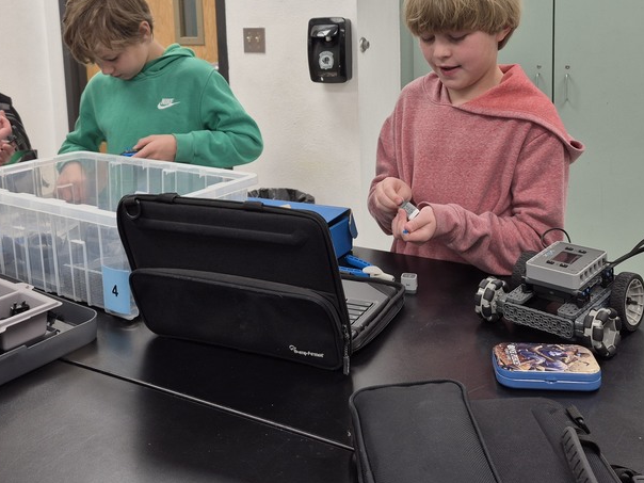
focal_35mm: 39
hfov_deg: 47.8
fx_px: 726
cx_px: 291
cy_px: 94
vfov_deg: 35.6
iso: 40
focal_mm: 5.4
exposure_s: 1/61
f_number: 1.8
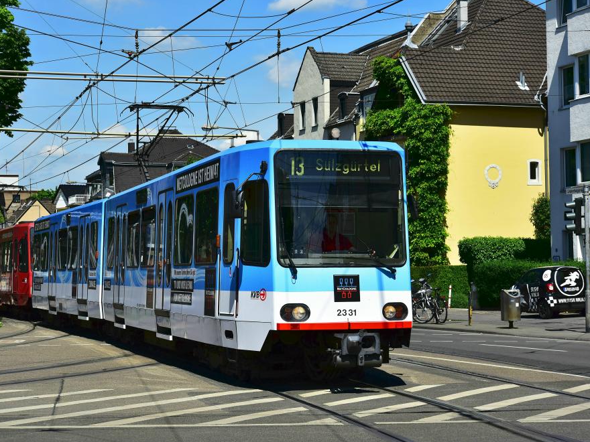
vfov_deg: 20.7
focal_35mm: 71
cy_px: 221
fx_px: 1210
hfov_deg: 27.4
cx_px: 276
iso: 320
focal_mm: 65
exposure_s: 1/1250
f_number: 7.1
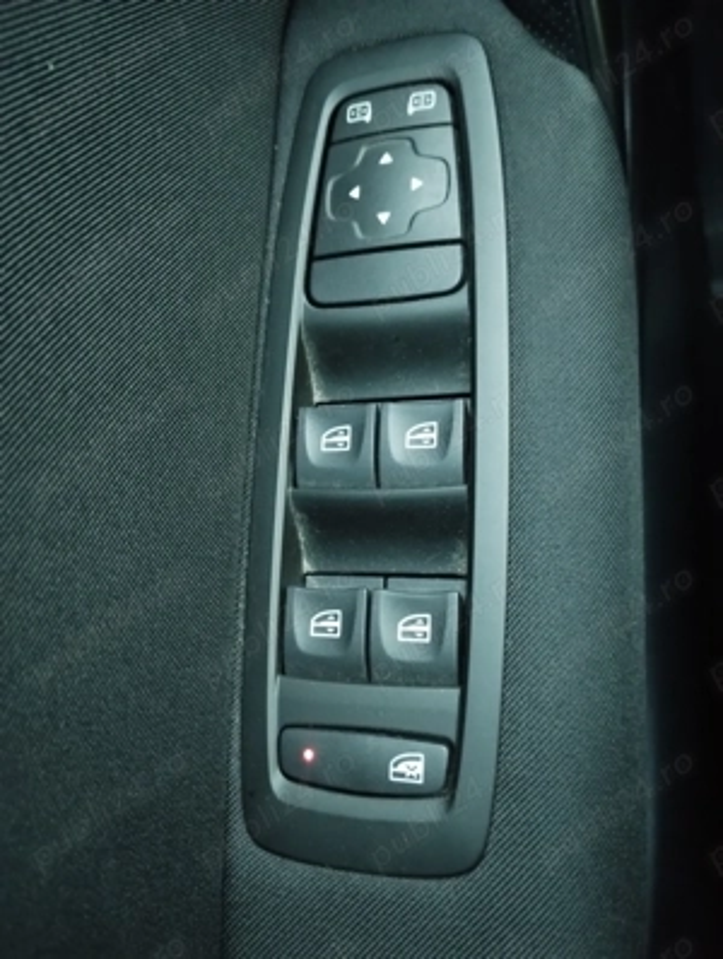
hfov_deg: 49.9
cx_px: 362
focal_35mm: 28
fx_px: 777
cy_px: 480
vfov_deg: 63.4
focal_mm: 4.27
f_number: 1.8
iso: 8320
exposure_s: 1/10
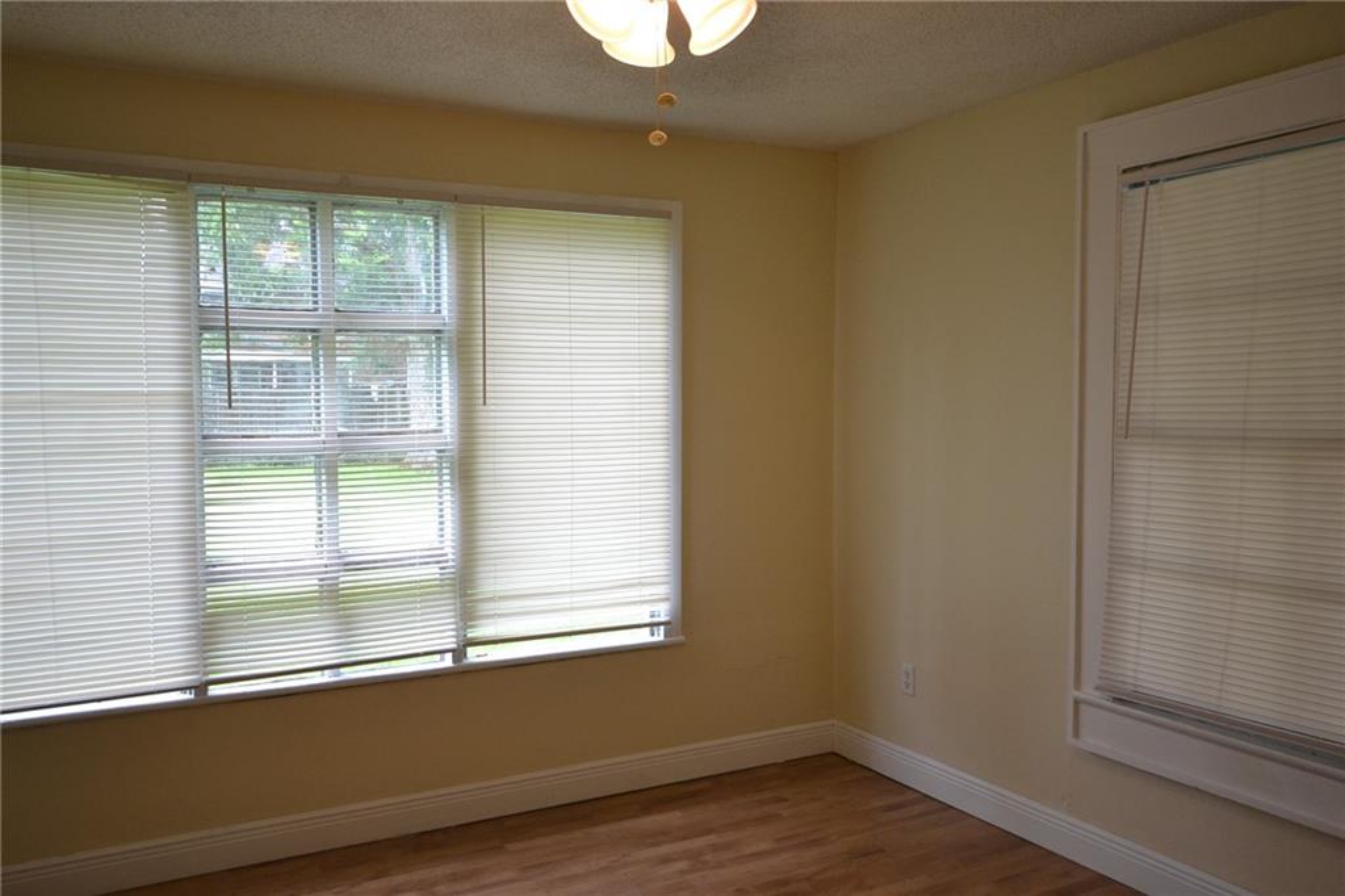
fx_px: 1120
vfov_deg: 43.6
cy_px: 448
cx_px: 672
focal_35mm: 30
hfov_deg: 61.9
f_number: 5.6
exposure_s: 1/60
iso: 800
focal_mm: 20
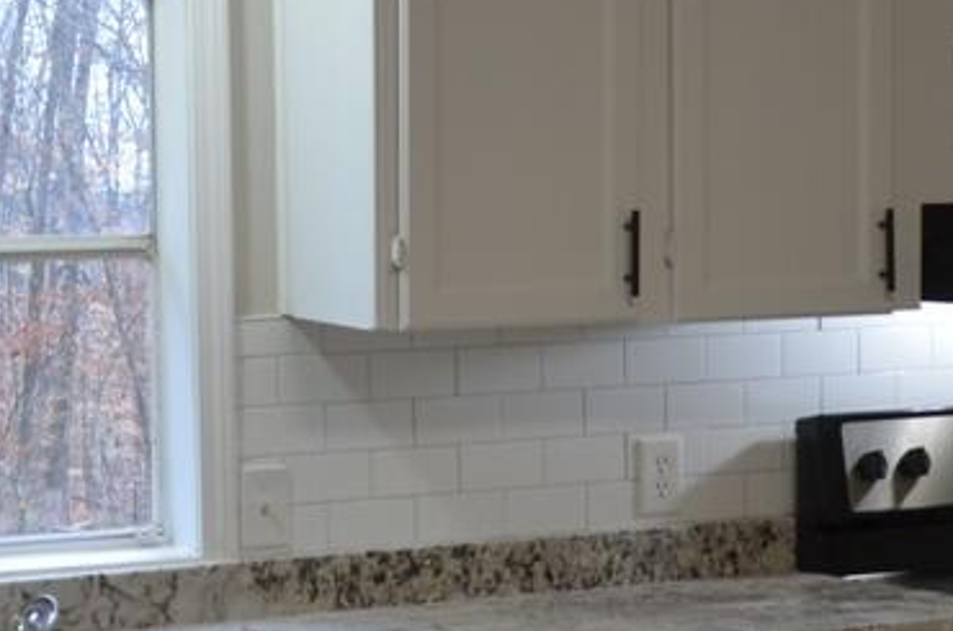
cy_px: 318
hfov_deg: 18.9
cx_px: 355
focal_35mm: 108
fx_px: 2853
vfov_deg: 12.6
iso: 400
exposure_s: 1/40
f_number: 3.5
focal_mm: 18
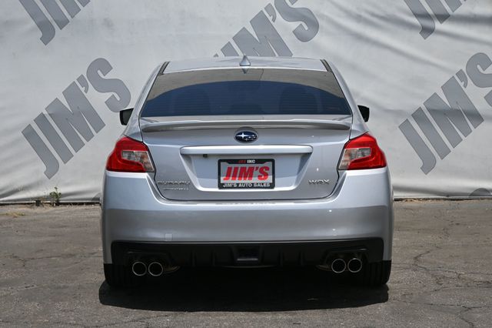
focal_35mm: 75
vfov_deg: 18.2
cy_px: 164
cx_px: 246
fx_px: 1024
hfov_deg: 27.0
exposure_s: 1/320
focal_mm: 50
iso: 100
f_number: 6.3
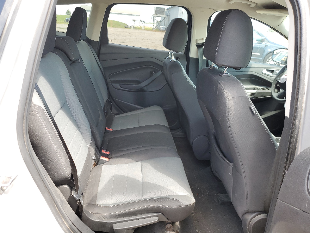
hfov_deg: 67.3
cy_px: 116
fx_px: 233
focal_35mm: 26
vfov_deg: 53.1
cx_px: 155
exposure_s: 1/137
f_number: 1.5
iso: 50
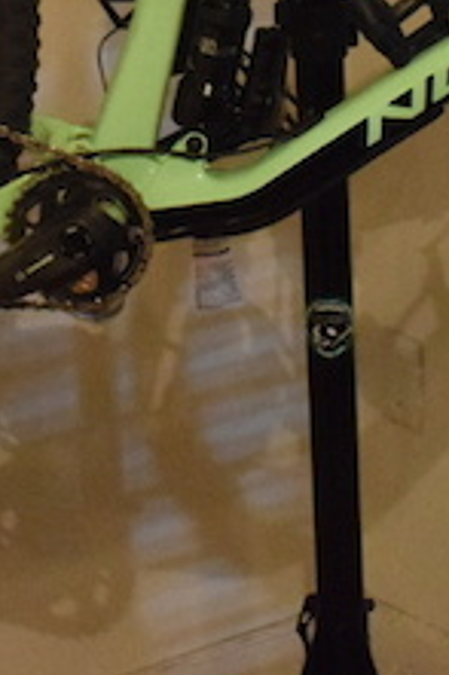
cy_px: -29
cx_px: 290
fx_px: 3260
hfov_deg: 7.9
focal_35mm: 174
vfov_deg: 11.7
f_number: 4
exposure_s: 1/50
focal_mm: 32
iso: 6400
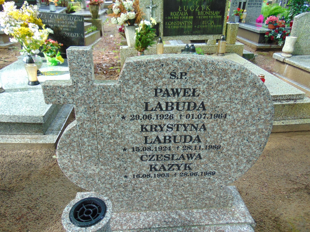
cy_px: 116
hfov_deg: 69.4
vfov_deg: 54.9
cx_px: 155
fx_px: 224
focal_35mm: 25
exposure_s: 1/30
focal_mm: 4.5
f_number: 3
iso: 100
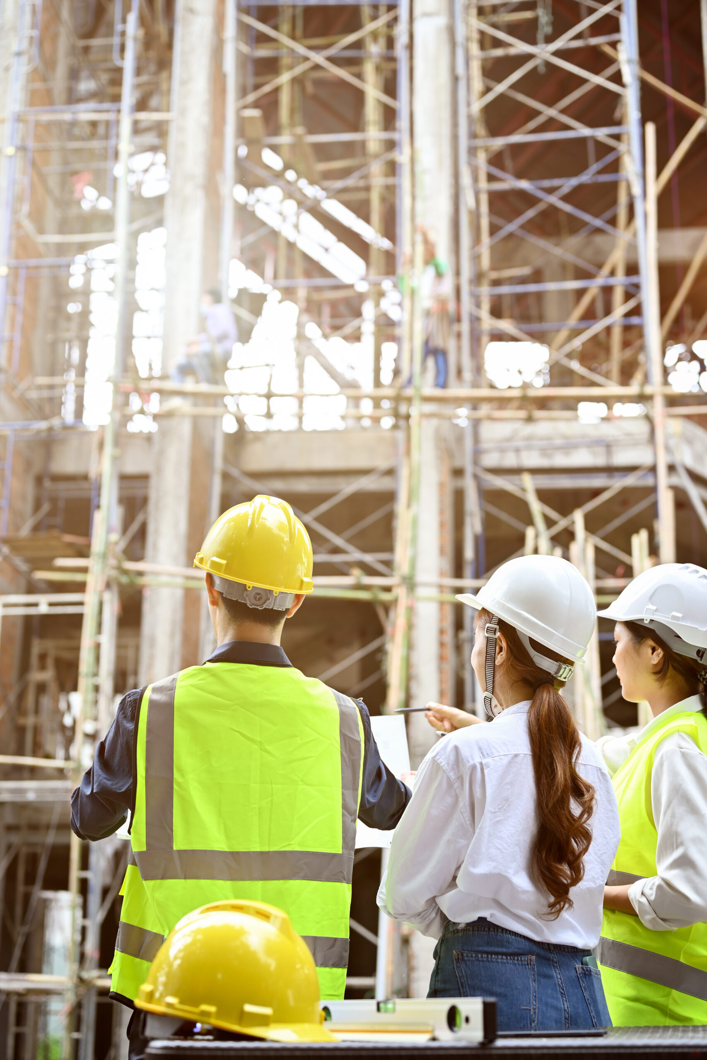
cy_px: 530
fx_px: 1473
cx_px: 354
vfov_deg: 39.6
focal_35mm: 50
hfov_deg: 27.0
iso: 100
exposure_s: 1/160
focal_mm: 50
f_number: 2.8
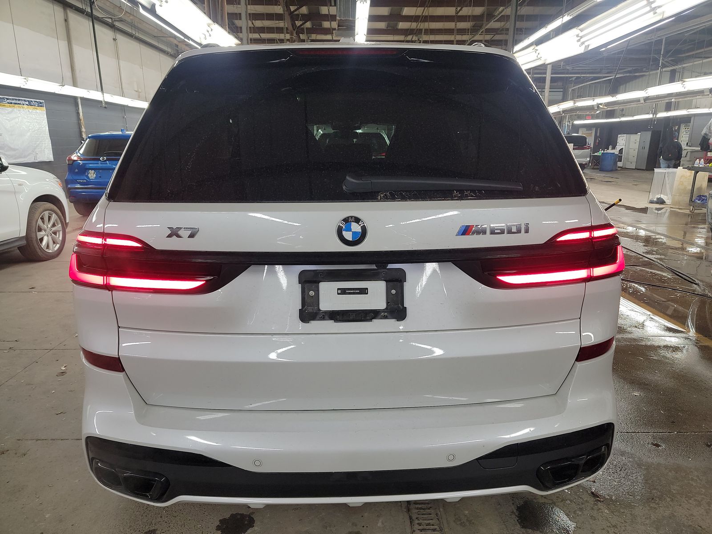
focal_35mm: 24
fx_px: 494
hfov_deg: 71.6
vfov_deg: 56.8
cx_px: 356
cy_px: 267
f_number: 1.8
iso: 125
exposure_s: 1/59
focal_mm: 6.7
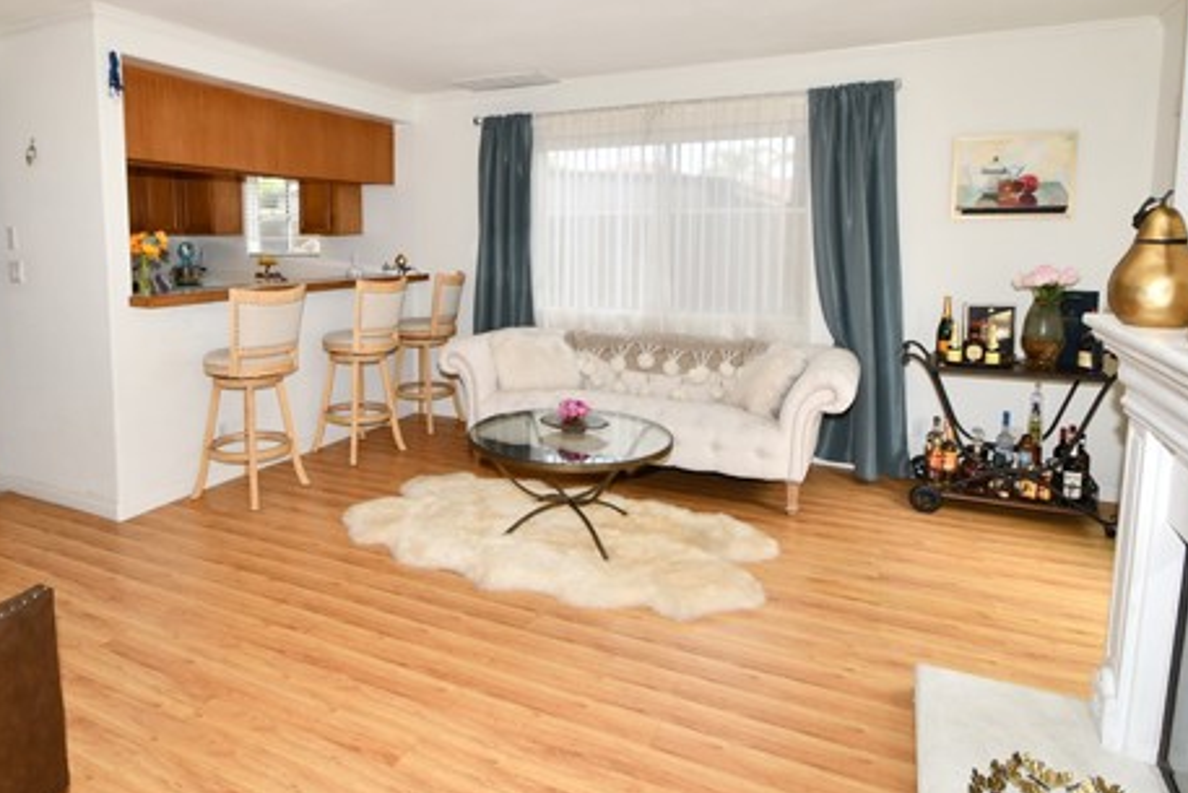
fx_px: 693
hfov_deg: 80.8
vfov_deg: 59.1
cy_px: 321
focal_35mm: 21
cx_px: 515
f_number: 5.6
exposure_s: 1/125
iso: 125
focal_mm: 10
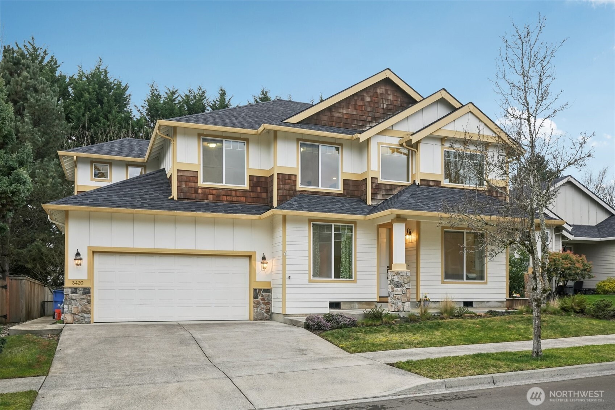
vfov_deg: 45.0
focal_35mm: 29
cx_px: 308
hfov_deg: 63.7
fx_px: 495
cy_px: 205
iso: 400
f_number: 8
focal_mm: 29
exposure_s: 1/15
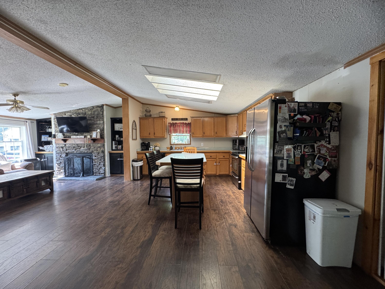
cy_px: 144
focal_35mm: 14
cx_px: 192
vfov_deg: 85.7
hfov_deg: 102.1
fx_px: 156
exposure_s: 1/60
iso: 250
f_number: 2.2
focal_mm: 2.22
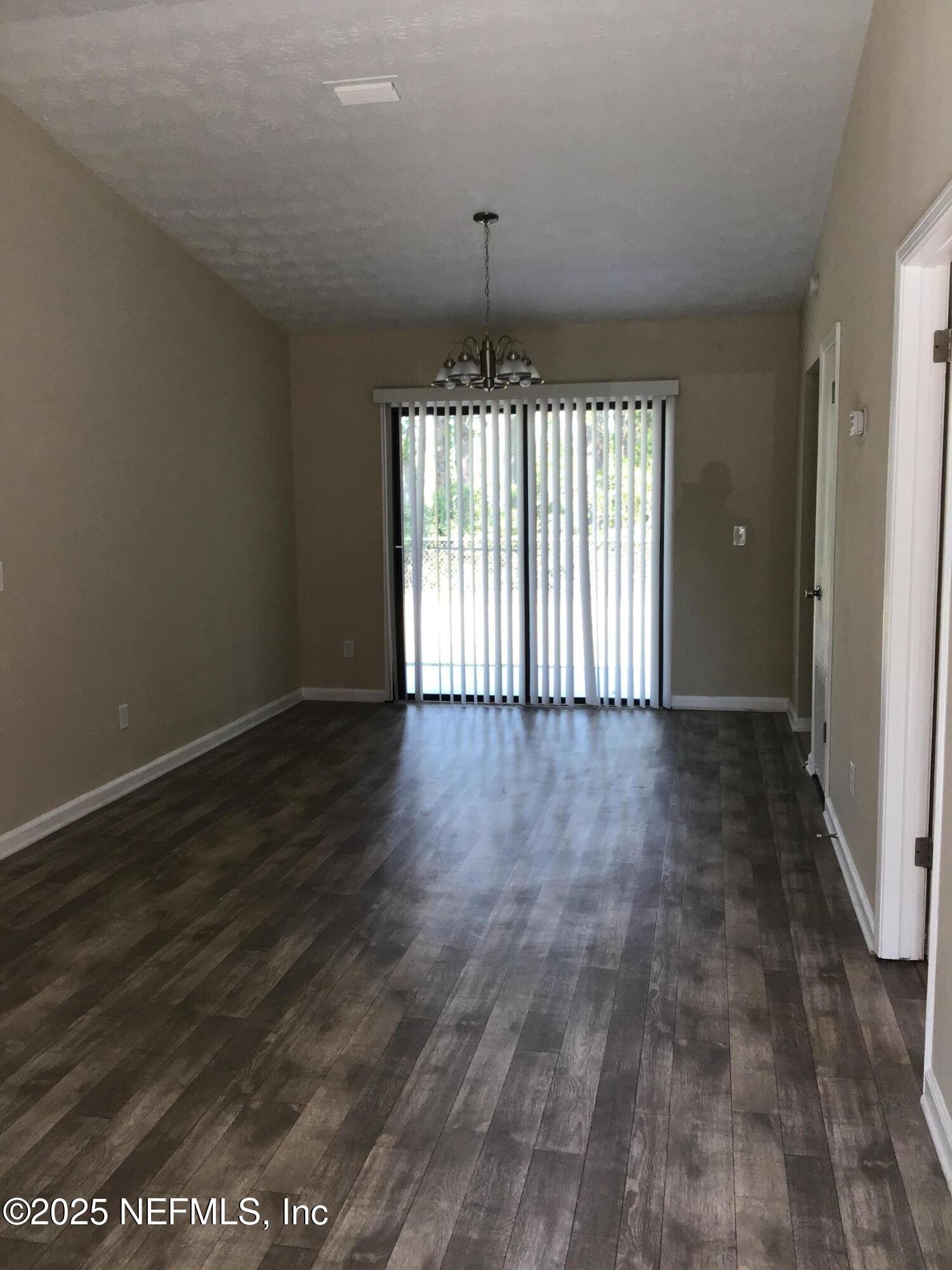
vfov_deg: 58.4
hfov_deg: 45.4
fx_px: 1137
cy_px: 635
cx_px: 476
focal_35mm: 31
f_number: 2.4
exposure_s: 1/60
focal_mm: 3.3
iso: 32
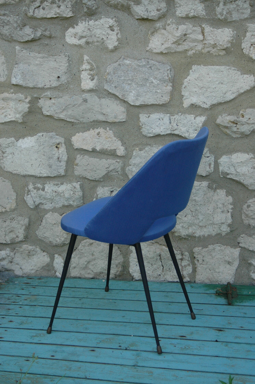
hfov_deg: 22.6
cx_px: 128
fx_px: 639
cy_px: 192
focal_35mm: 60
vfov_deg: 33.4
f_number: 4
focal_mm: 40
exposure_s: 1/400
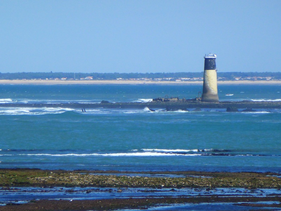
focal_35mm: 549
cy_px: 106
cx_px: 140
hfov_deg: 3.6
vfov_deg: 2.7
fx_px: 4457
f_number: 5.9
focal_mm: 68.8
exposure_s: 1/640
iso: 100
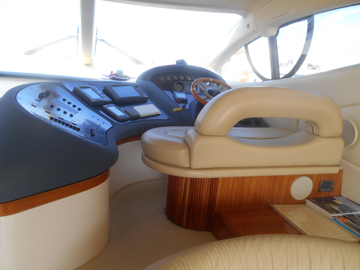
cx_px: 180
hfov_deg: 67.3
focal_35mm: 26
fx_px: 270
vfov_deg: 53.1
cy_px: 135
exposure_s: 1/40
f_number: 3.4
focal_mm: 4.7
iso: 80
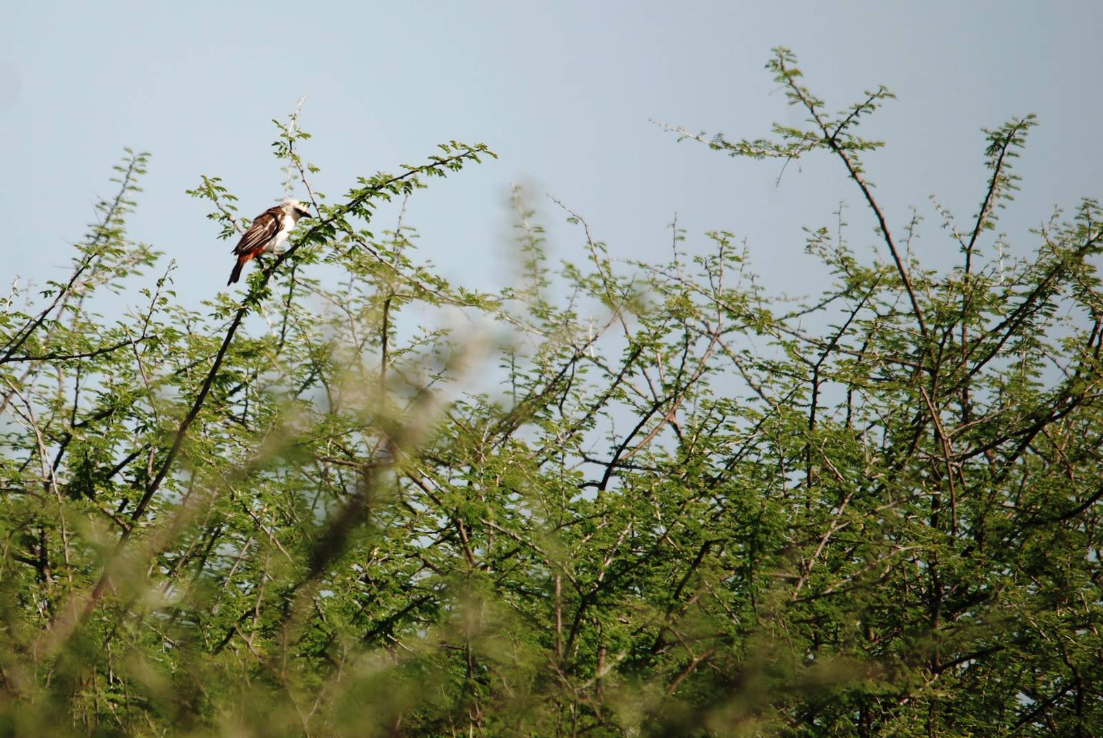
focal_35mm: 750
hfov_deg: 2.7
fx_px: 23006
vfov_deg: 1.8
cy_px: 369
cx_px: 552
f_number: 6.3
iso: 200
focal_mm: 500
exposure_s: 1/640
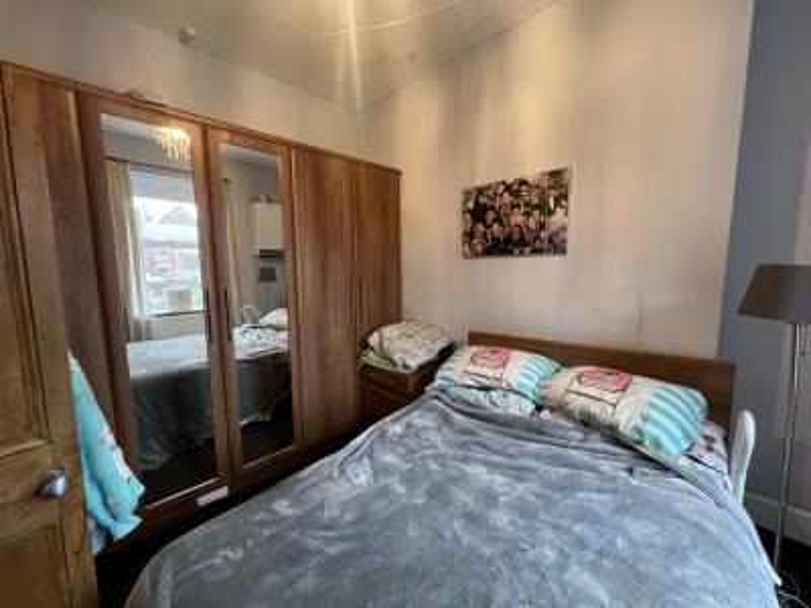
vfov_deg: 89.9
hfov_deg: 106.2
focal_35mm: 13
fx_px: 305
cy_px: 304
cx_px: 406
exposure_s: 1/50
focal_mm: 1.57
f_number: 1.8
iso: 250
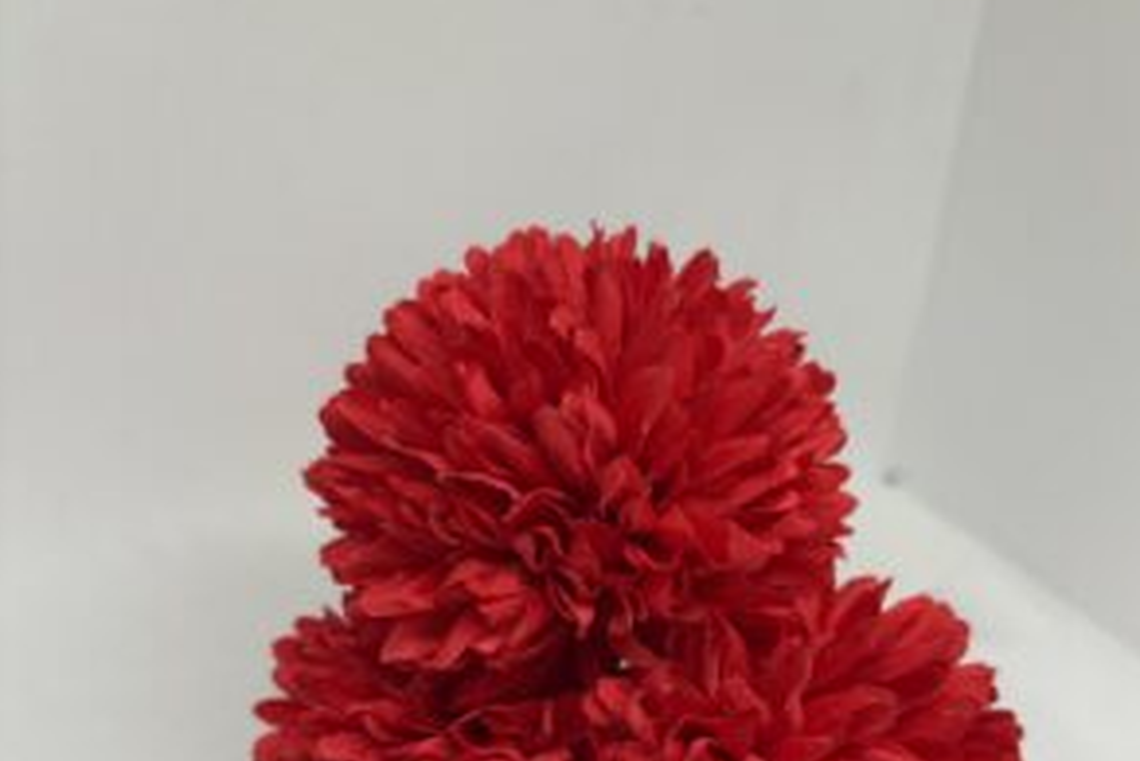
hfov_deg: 51.9
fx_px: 1172
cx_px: 582
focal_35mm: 37
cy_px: 679
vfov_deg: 34.1
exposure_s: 1/152
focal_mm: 5.96
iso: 32
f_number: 1.6
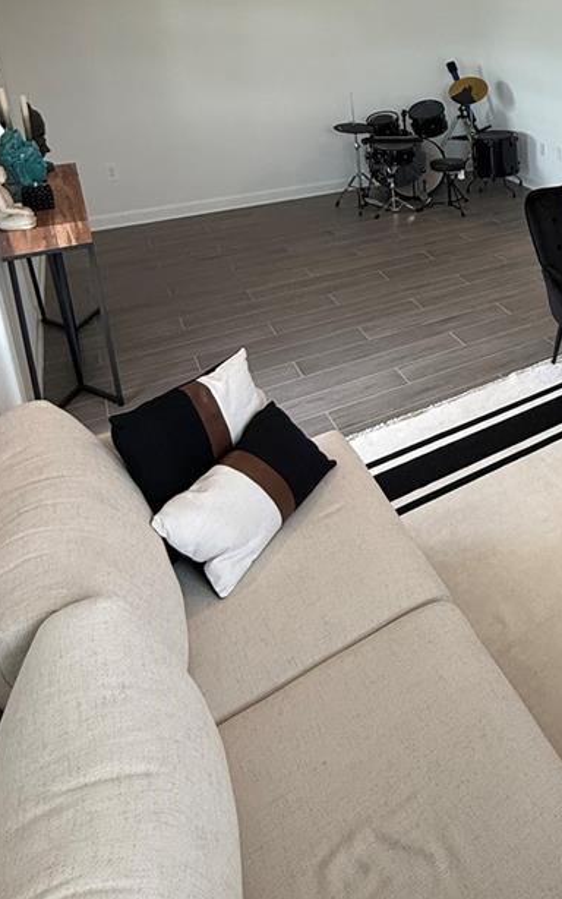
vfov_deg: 59.8
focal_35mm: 29
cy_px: 186
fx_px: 710
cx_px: 650
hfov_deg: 35.4
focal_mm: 2.22
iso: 160
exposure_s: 1/120
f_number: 2.2
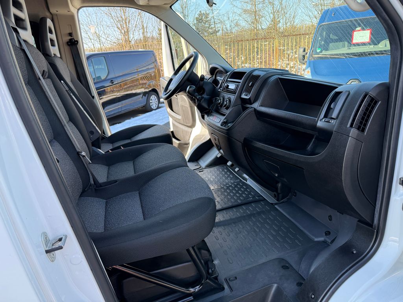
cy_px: 151
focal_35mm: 24
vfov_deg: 56.8
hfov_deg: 71.6
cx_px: 202
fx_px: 279
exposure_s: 1/476
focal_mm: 6.76
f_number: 1.78
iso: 100
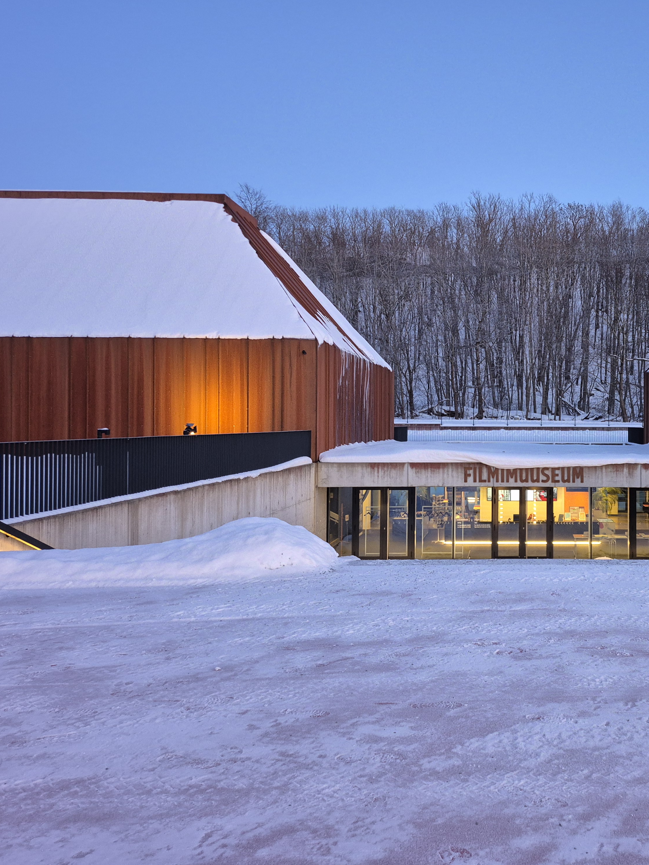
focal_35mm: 31
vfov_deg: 58.4
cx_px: 525
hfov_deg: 43.2
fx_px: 775
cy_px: 430
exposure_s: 1/100
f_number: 1.8
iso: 400
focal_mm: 5.4
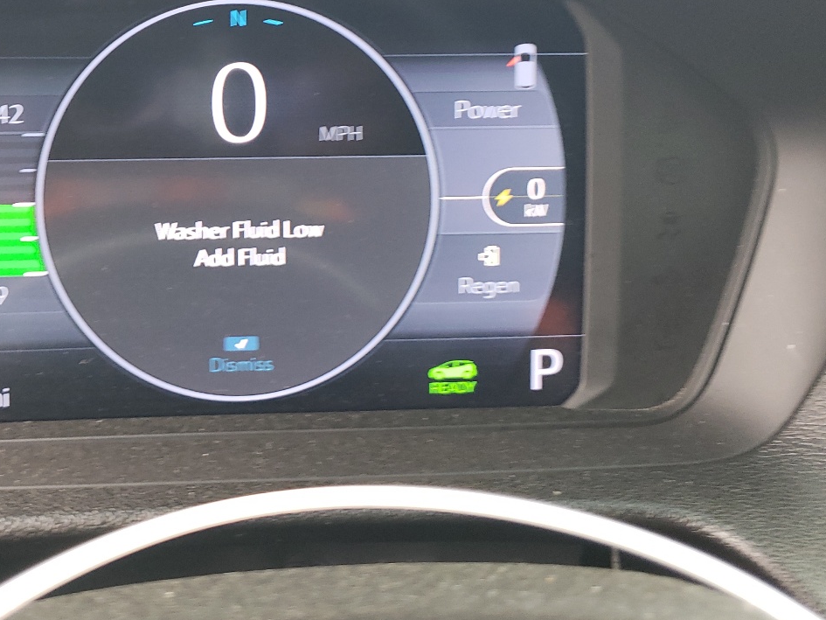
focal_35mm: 44
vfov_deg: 32.2
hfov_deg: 41.7
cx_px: 207
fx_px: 1050
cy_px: 143
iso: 116
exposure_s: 1/60.2
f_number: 1.5
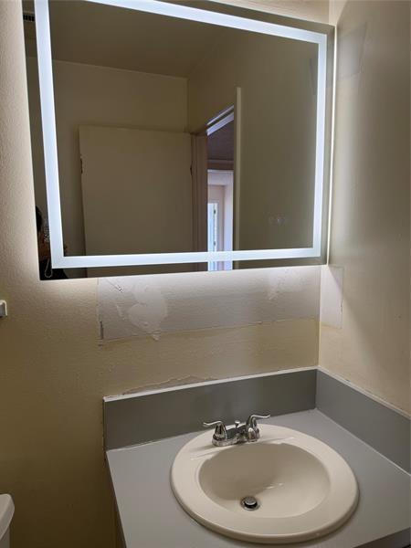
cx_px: 206
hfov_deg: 56.8
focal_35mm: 24
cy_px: 274
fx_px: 380
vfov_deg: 71.6
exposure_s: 1/121
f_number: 1.78
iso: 100
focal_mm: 6.76
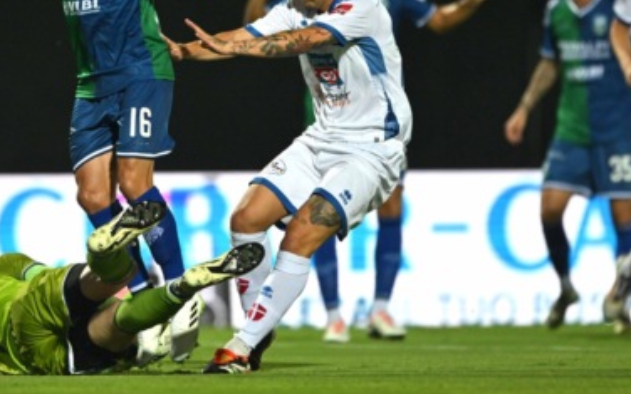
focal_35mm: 737
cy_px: 138
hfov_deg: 2.9
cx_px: 138
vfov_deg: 1.8
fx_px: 12674
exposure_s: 1/1600
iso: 2500
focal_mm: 400
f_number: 3.5
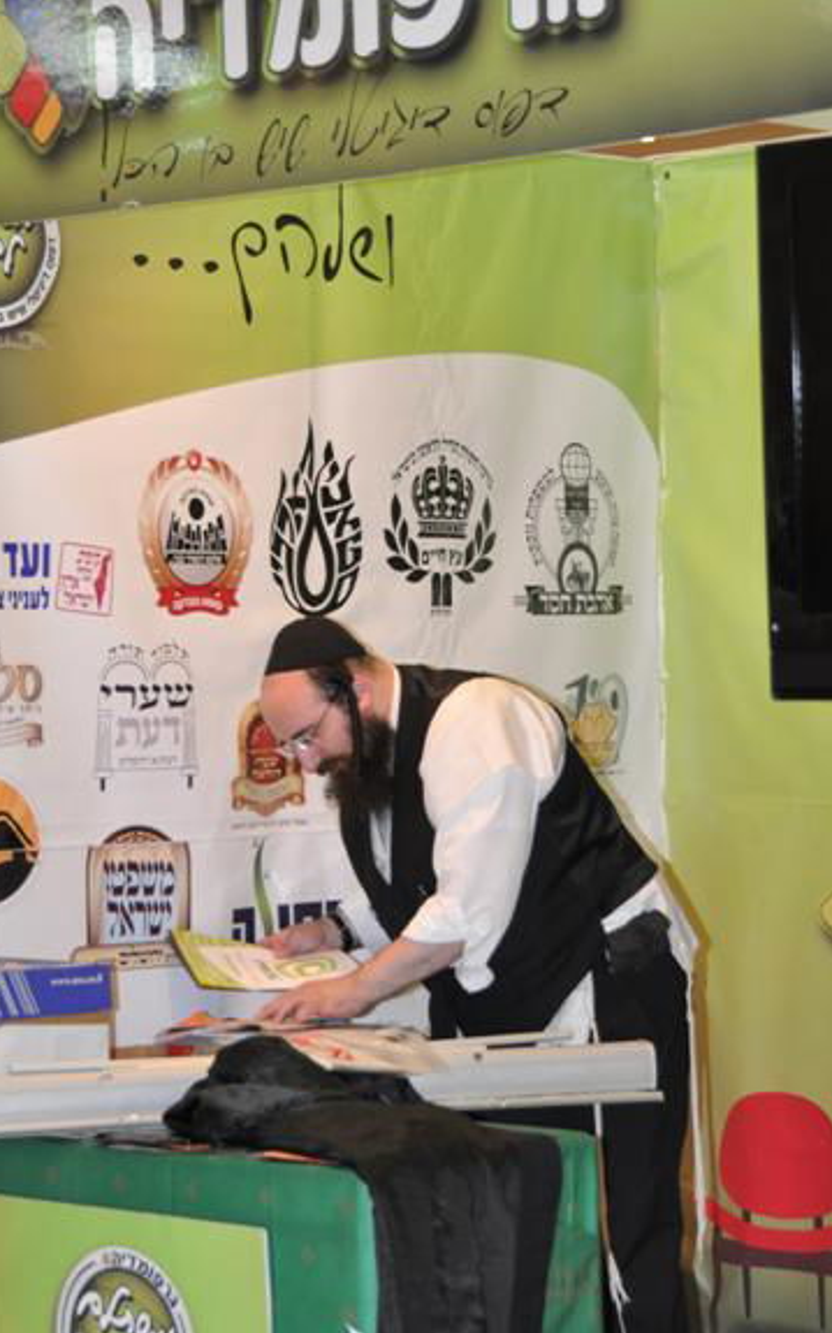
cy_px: 758
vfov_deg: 20.4
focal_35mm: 102
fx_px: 3703
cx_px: 318
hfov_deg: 12.8
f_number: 4.8
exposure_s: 1/60
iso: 800
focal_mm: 50
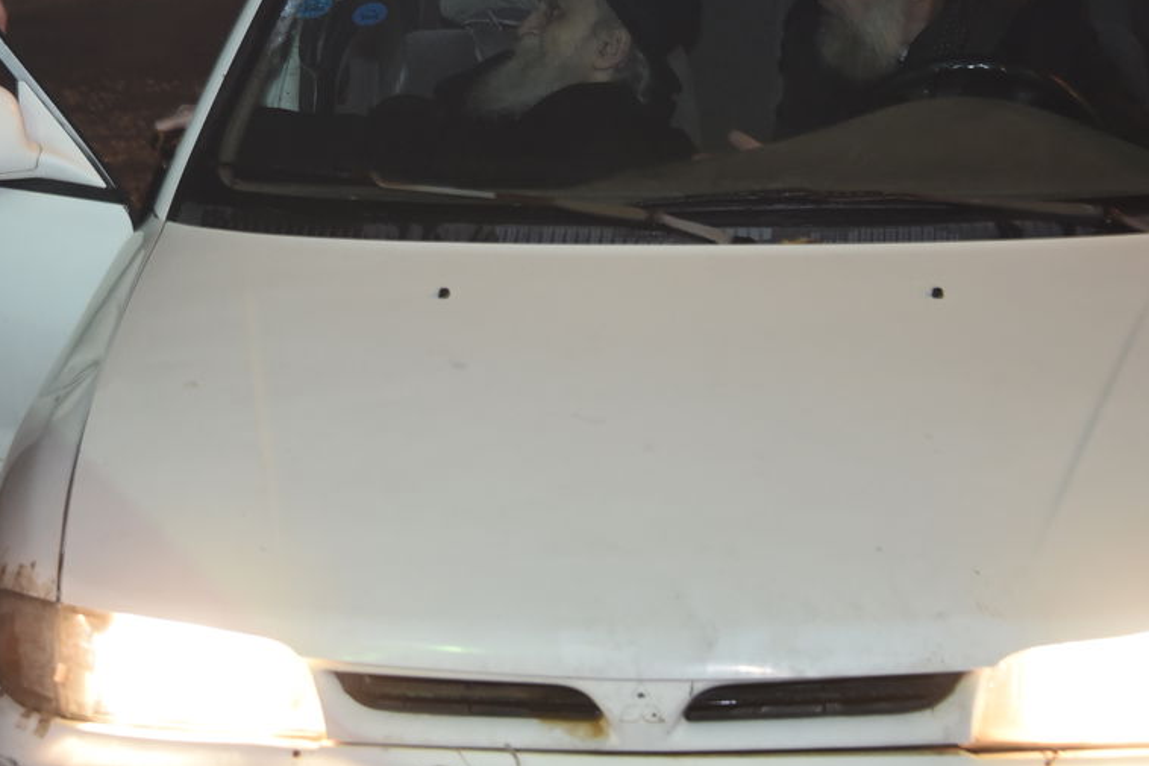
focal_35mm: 133
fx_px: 4244
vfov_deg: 10.3
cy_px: 121
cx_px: 394
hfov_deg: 15.4
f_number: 5
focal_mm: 72
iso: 2000
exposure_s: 1/60
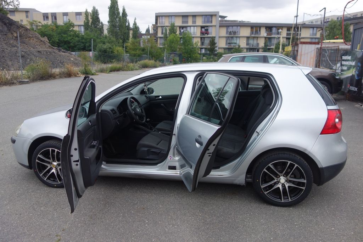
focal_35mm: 28
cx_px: 182
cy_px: 121
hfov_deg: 65.5
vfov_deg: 46.4
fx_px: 282
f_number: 1.8
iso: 125
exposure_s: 1/1000
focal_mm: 10.4
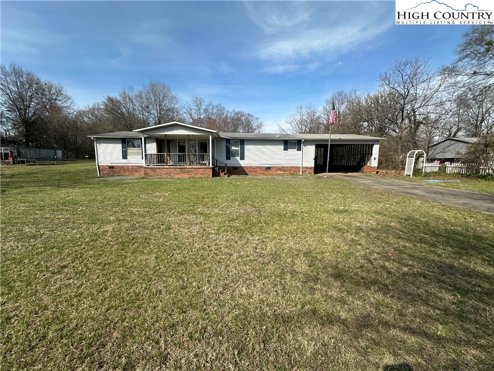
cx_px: 247
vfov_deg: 85.7
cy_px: 186
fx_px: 200
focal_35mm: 14
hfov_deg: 102.1
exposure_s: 1/1795
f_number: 2.2
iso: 50
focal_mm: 2.22
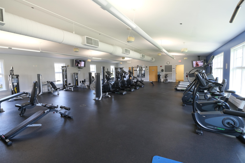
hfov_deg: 100.4
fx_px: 102
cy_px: 82
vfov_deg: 77.3
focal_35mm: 15
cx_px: 122
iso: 320
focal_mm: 10
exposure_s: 1/28
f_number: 4
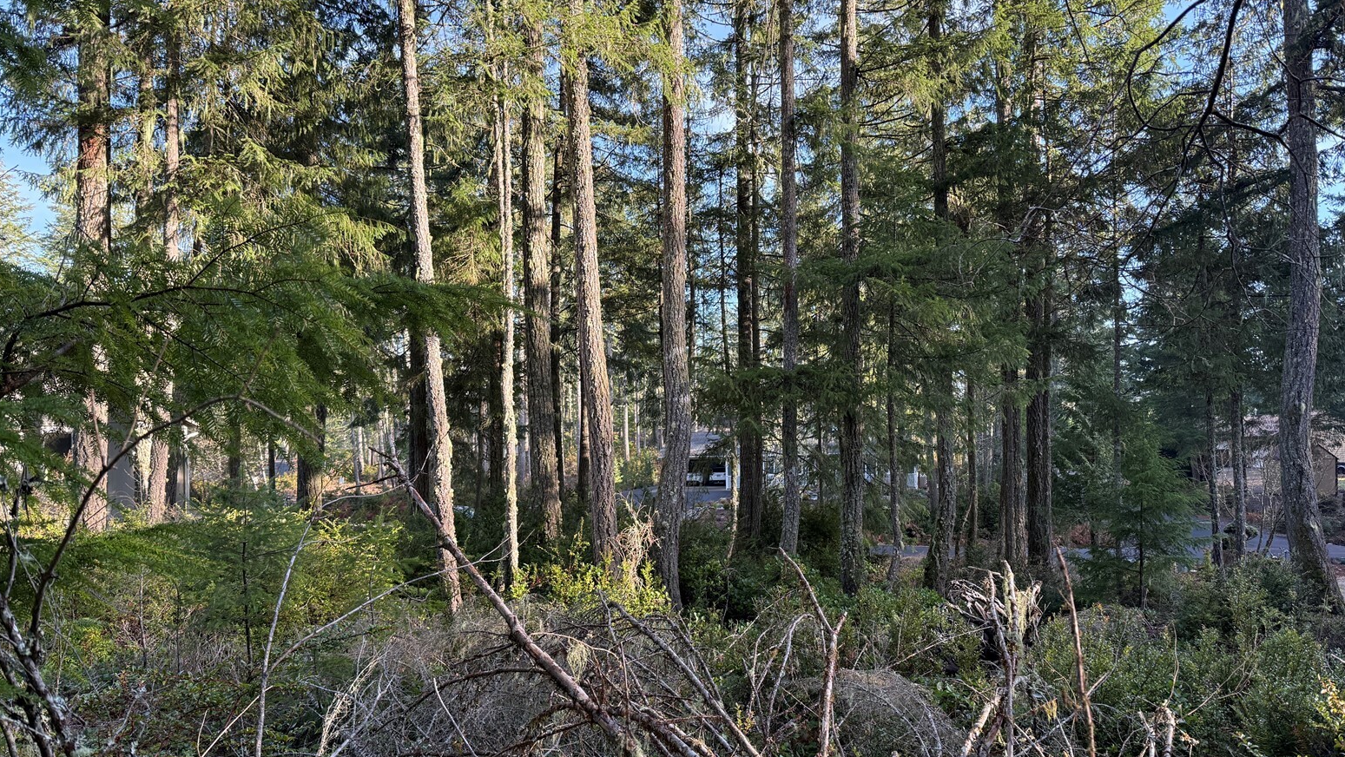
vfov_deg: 42.7
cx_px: 682
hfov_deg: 69.8
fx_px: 963
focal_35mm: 27
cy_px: 451
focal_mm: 6.76
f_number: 1.78
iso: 100
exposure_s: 1/314
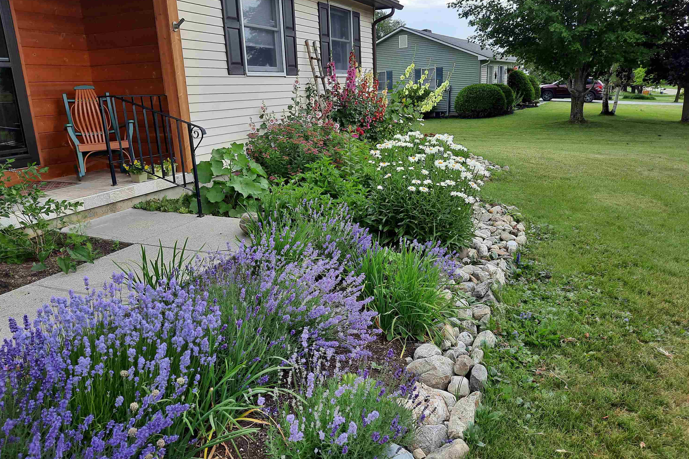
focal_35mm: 27
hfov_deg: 67.4
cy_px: 213
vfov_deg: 47.9
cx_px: 337
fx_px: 517
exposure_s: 1/139
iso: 32
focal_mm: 4.6
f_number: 2
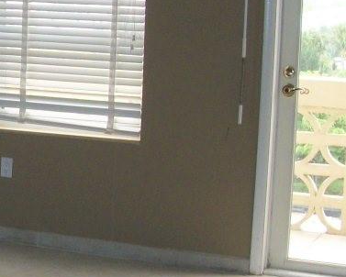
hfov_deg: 15.2
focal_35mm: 116
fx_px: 1188
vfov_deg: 13.3
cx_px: -191
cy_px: 128
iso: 160
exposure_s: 1/30
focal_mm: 6.3
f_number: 3.1
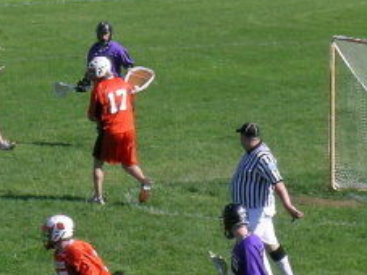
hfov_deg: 4.8
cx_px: -32
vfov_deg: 3.6
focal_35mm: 409
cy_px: 65
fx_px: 4334
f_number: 7.3
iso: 50
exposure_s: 1/143
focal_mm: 24
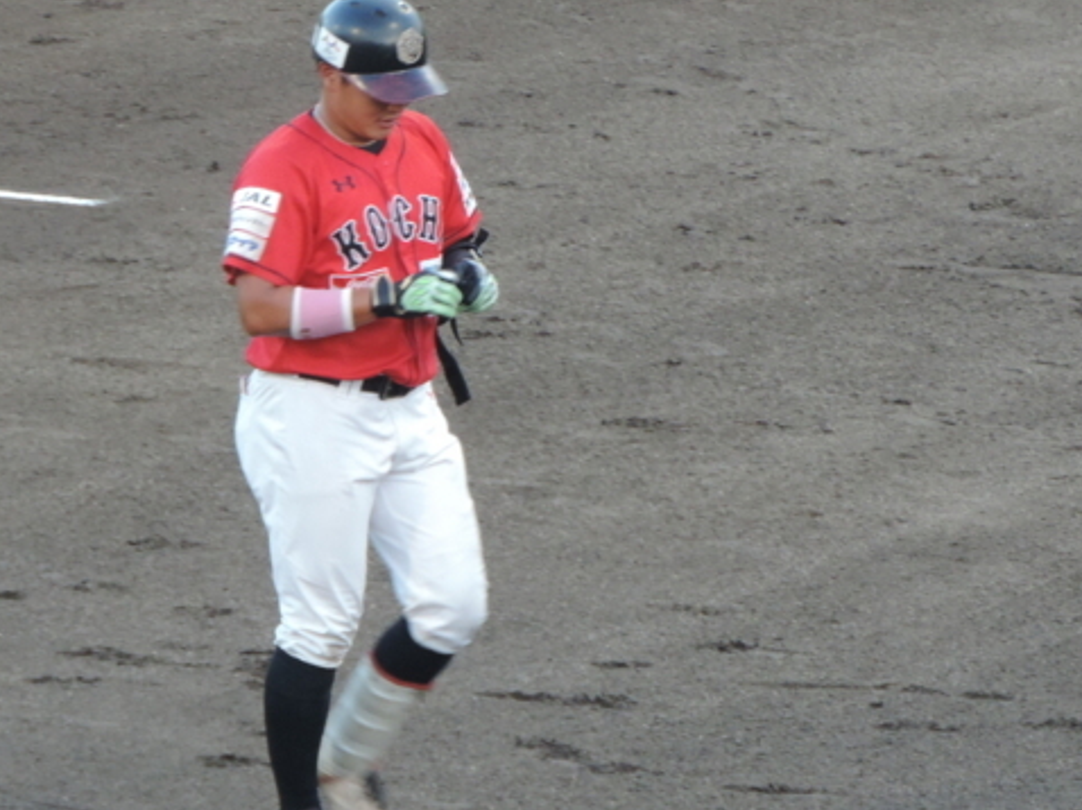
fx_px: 18308
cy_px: 364
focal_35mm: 586
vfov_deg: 2.5
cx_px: 496
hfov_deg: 3.4
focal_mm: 62.4
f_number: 4.8
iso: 400
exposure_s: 1/80
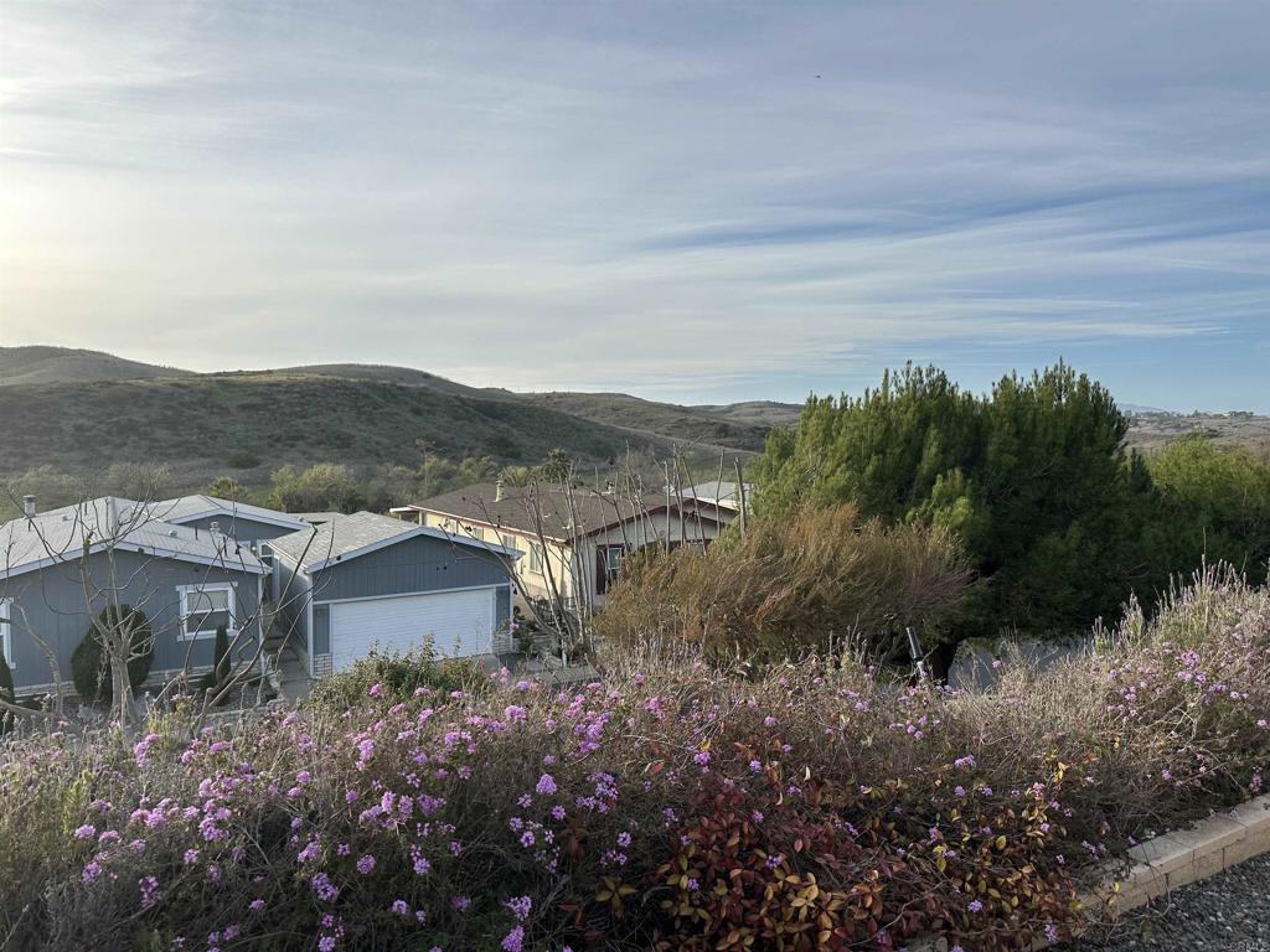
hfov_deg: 71.6
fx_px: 881
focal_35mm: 24
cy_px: 476
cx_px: 635
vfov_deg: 56.8
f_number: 1.78
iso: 80
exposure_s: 1/3472
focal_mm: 6.86
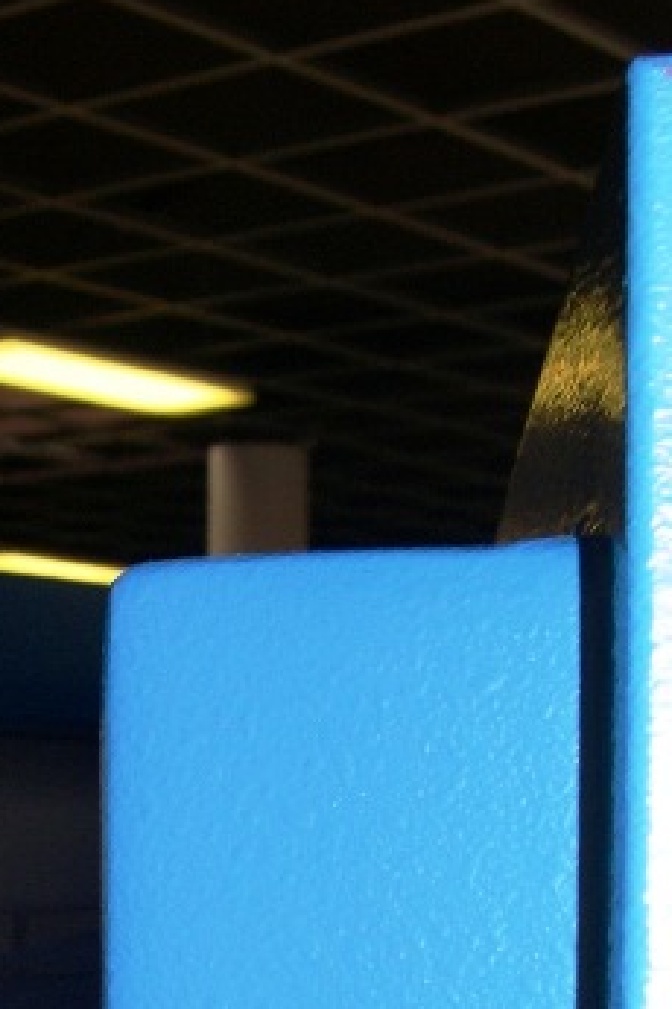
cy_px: 1021
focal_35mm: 88
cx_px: 73
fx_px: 2464
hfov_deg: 15.4
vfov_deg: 22.2
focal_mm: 8
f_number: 7.6
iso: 100
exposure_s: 1/30
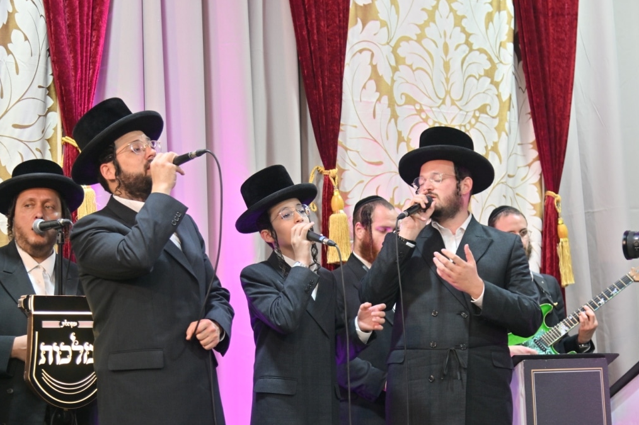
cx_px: 318
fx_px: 1774
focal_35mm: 100
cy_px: 214
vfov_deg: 13.7
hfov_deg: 20.4
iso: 250
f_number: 4
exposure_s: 1/100
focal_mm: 66
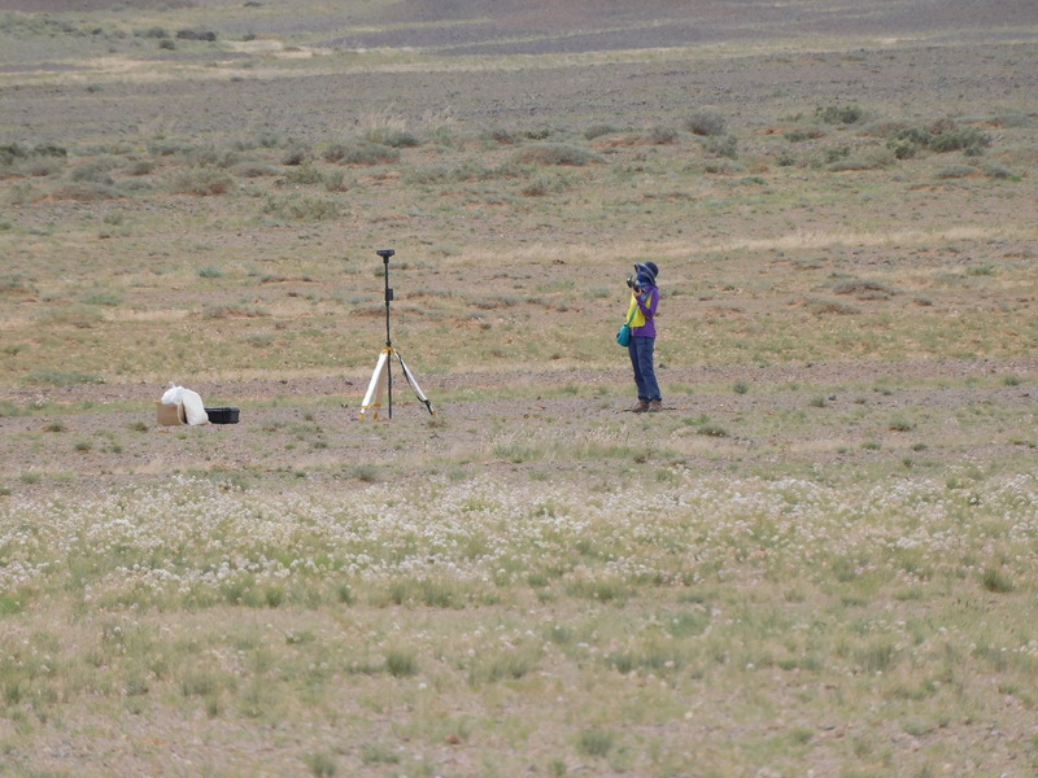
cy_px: 389
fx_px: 20990
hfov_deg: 2.8
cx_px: 519
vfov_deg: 2.1
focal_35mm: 700
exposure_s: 1/400
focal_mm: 125.4
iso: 125
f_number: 5.6
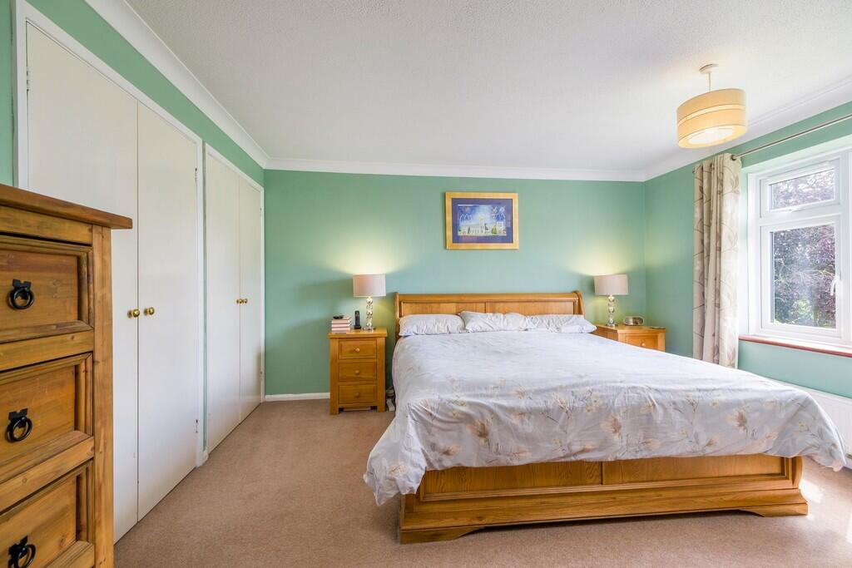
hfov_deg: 100.4
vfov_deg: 77.3
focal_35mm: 15
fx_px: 355
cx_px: 426
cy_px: 284
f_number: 7.1
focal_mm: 9.9
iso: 160
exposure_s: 1/10
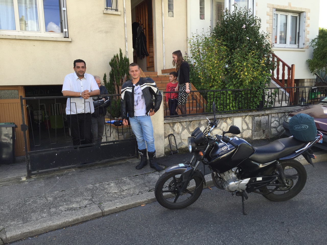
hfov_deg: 61.7
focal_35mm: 29
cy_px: 122
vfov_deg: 48.2
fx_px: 274
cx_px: 164
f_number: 2.2
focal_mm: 4.15
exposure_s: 1/444
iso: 32
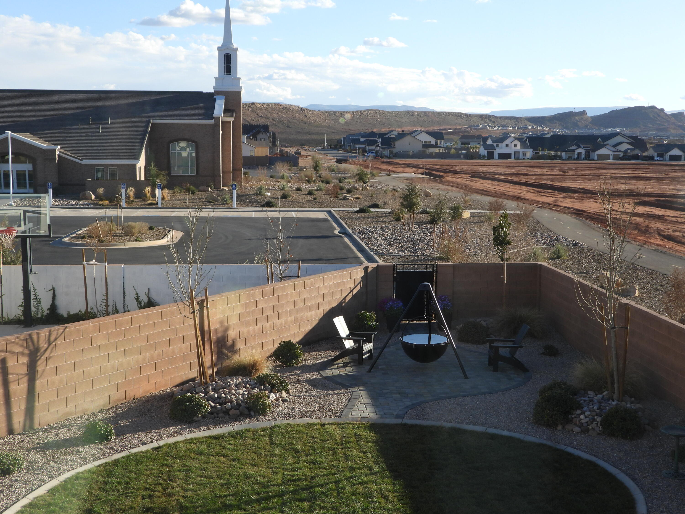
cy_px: 257
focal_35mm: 47
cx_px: 342
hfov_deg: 40.4
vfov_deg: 30.9
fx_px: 930
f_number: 3.2
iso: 100
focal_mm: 8.5
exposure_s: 1/500
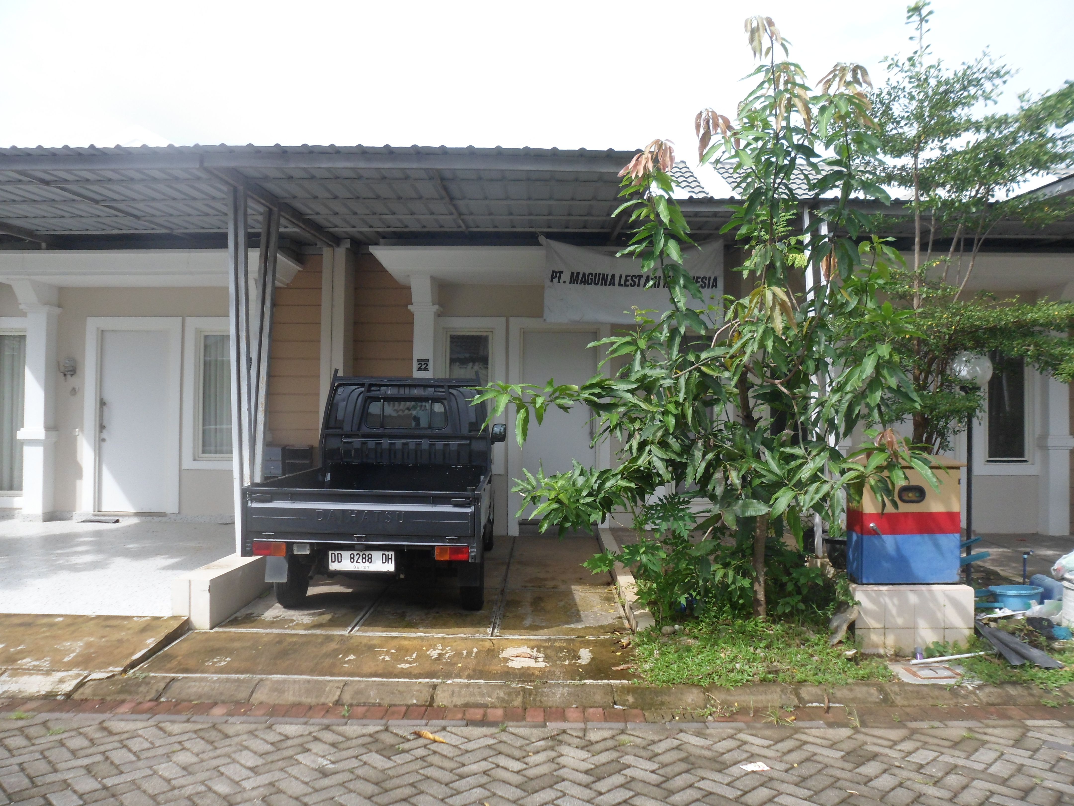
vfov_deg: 53.1
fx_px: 807
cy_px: 403
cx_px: 537
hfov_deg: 67.3
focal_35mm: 26
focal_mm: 4.9
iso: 80
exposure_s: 1/750
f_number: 3.3
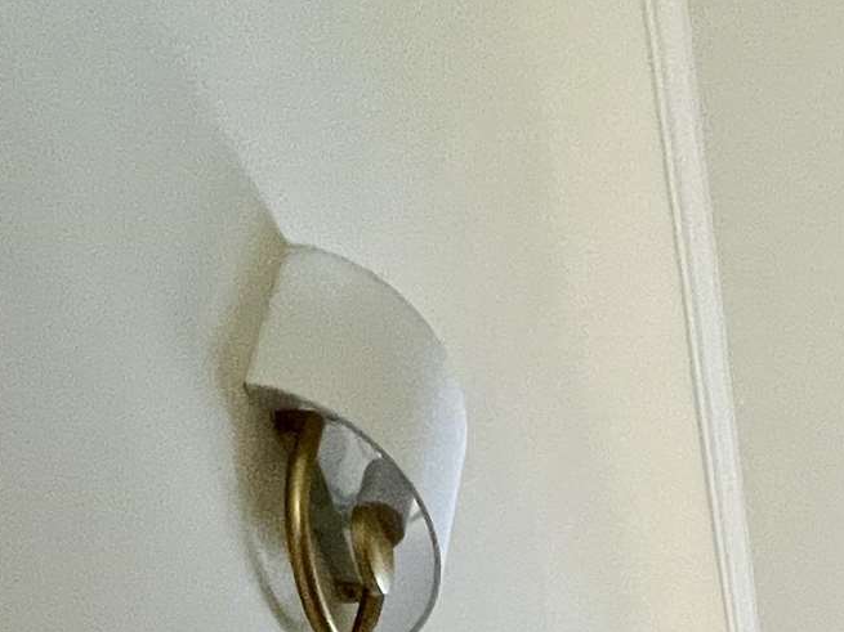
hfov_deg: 29.3
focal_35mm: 61
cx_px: 878
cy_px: 1355
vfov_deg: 16.4
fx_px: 1487
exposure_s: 1/70
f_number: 1.8
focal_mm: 1.57
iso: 250
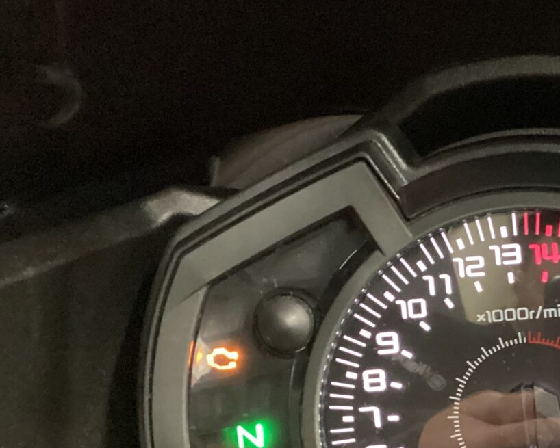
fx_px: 1177
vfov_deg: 21.2
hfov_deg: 25.3
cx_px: 570
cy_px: 394
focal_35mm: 71
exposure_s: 1/20
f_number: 2.4
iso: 800
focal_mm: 3.3
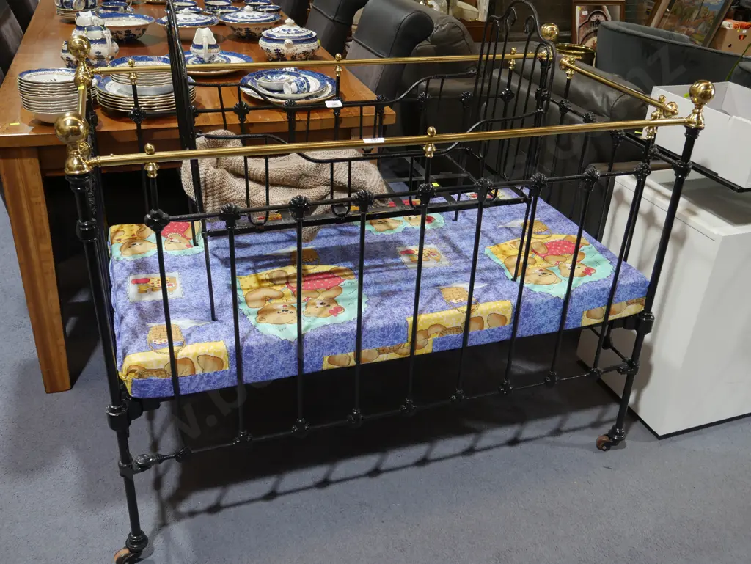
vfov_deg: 41.8
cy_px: 282
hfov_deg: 53.9
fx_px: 738
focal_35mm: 34
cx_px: 376
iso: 320
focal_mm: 17
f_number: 4
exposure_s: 1/60
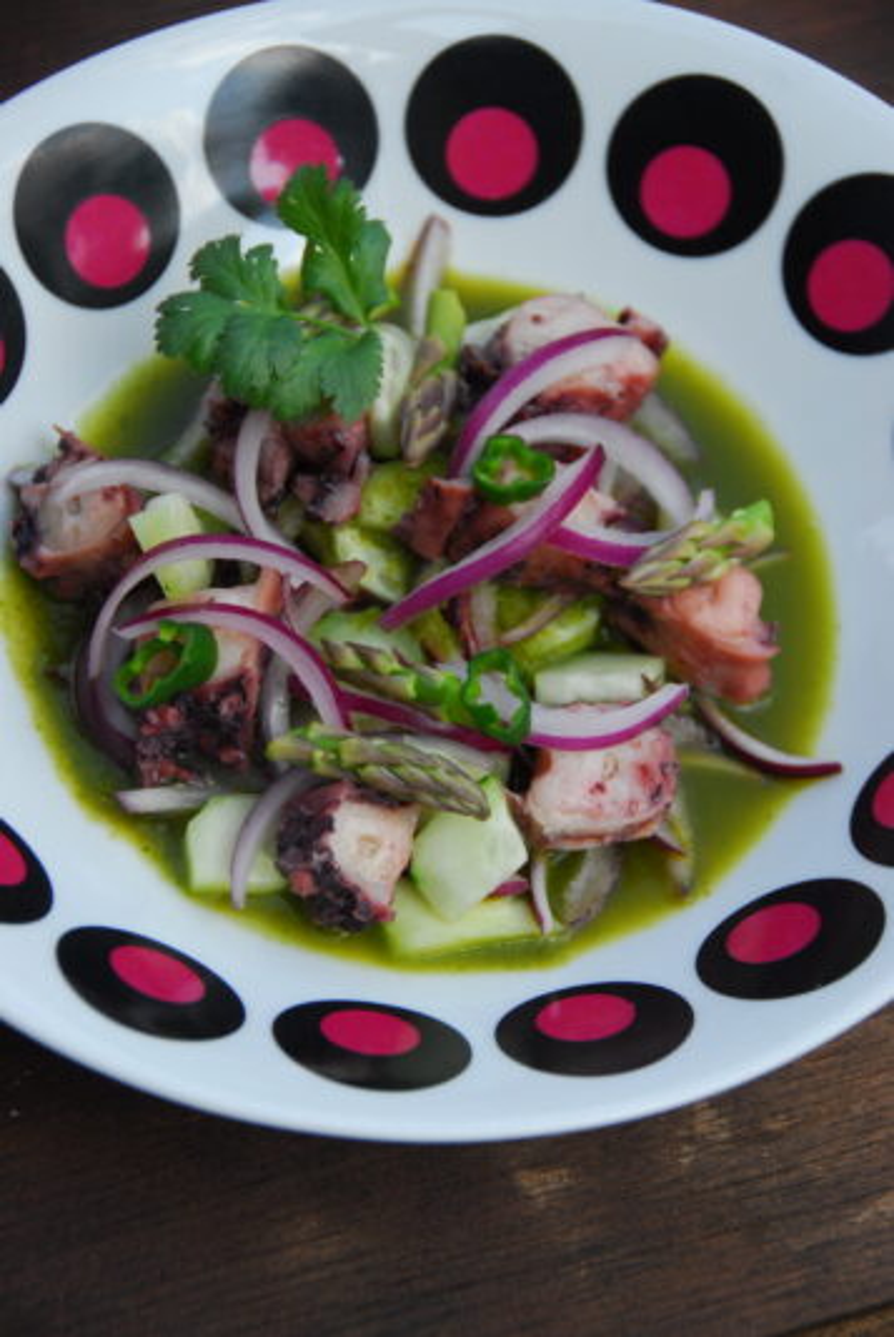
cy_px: 668
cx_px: 447
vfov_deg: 15.2
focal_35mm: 135
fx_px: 5019
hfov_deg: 10.2
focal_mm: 90
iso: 200
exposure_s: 1/200
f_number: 5.3
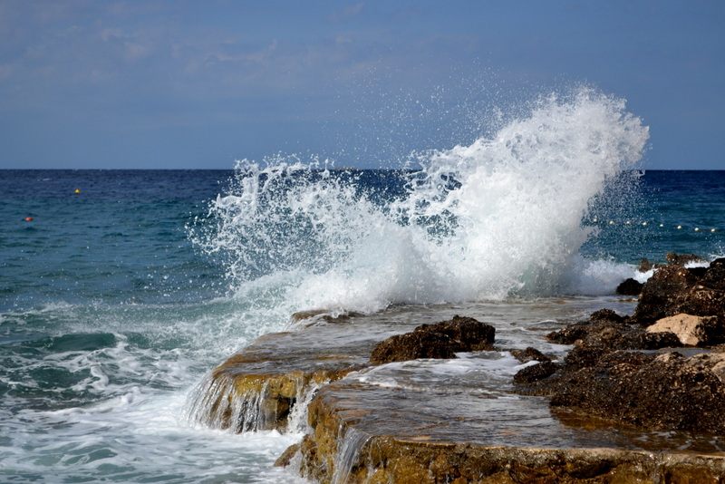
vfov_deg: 16.6
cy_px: 242
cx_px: 362
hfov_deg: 24.6
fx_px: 1662
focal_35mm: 82
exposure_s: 1/2000
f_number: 7.1
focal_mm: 55
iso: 360
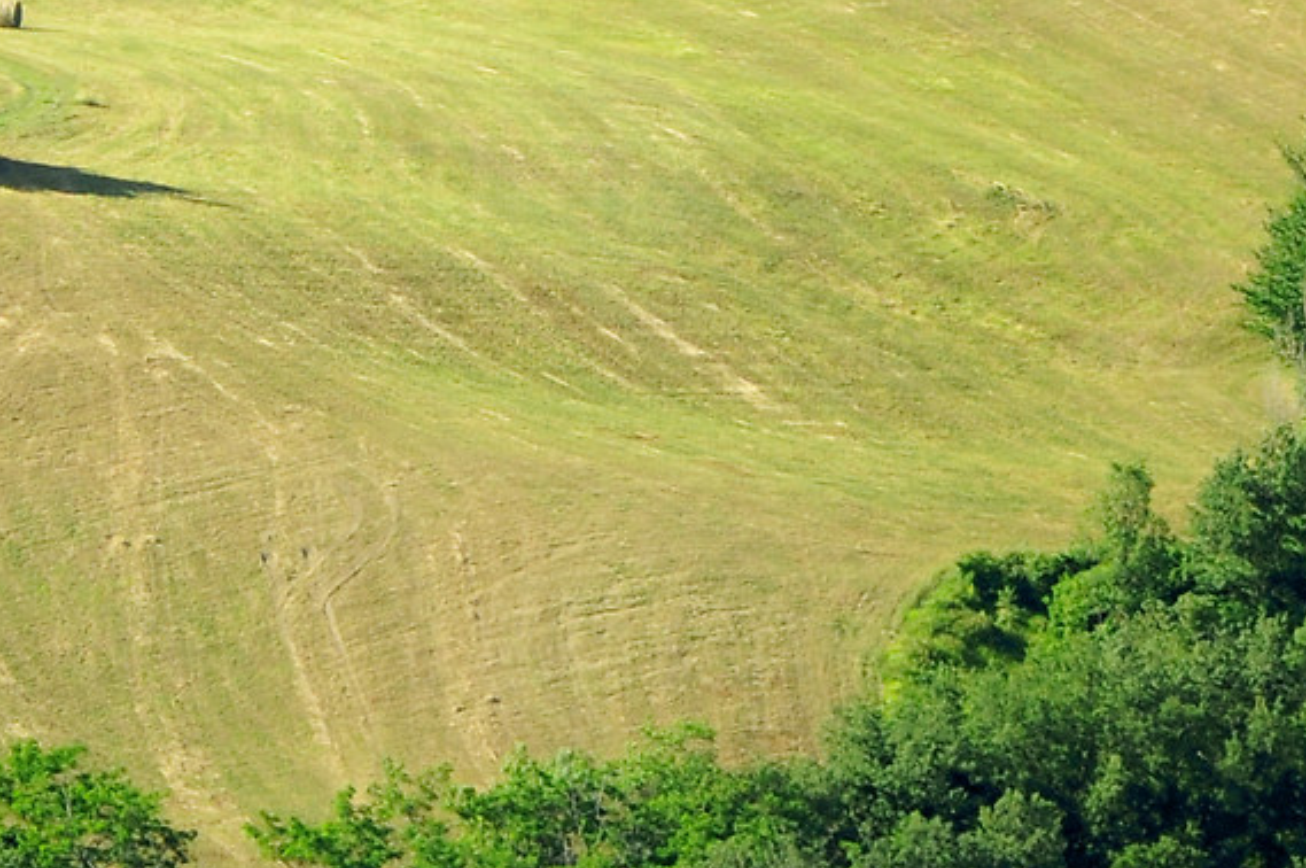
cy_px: -558
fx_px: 18335
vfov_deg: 2.7
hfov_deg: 4.1
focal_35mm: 506
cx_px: 477
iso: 320
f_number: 4.5
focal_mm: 120
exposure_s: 1/1000
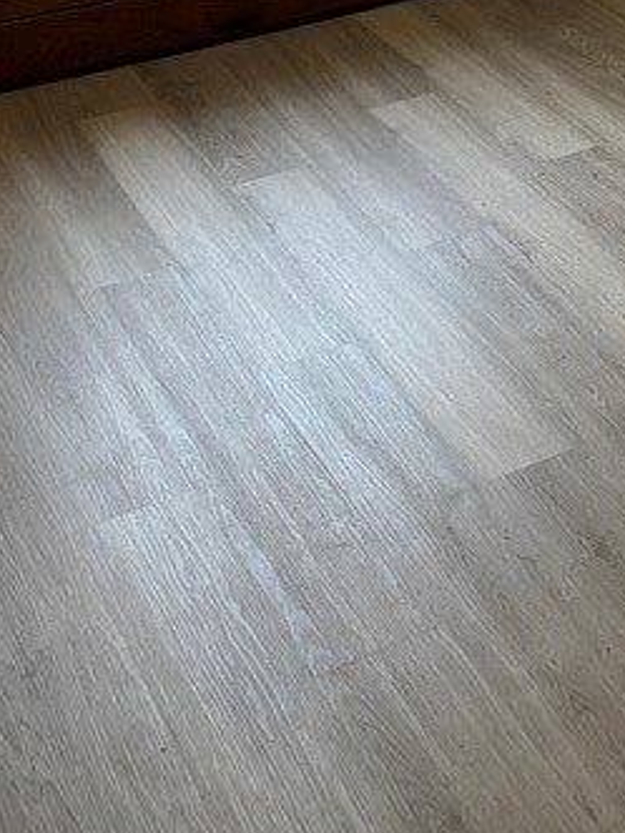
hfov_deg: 19.3
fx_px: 1781
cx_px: 640
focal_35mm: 74
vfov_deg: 21.8
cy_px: -432
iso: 200
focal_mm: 6.76
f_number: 1.78
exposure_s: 1/60
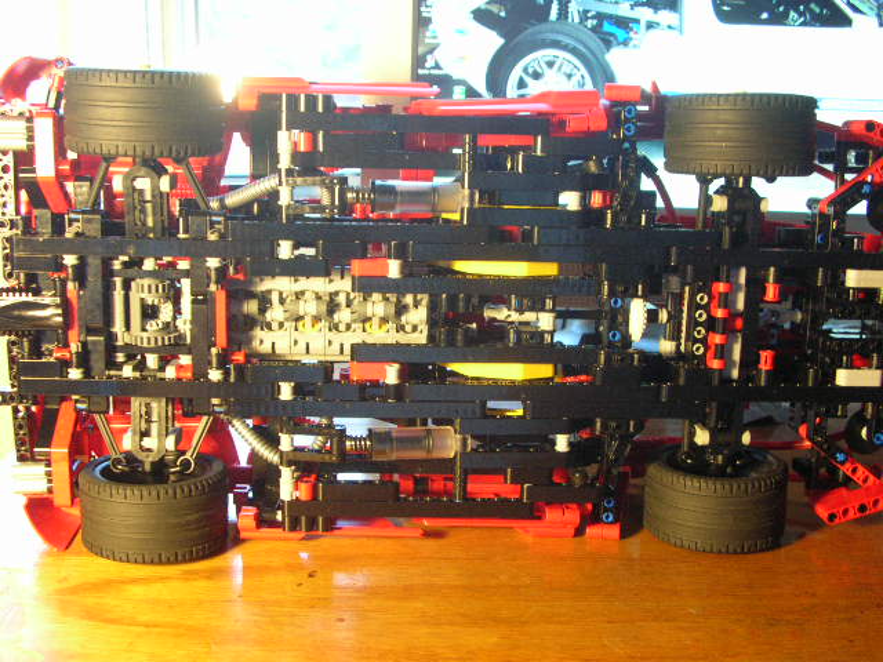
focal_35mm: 42
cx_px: 442
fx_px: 1071
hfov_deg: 44.8
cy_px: 331
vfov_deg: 34.3
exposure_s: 1/5.1
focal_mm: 7.1
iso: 149
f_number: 3
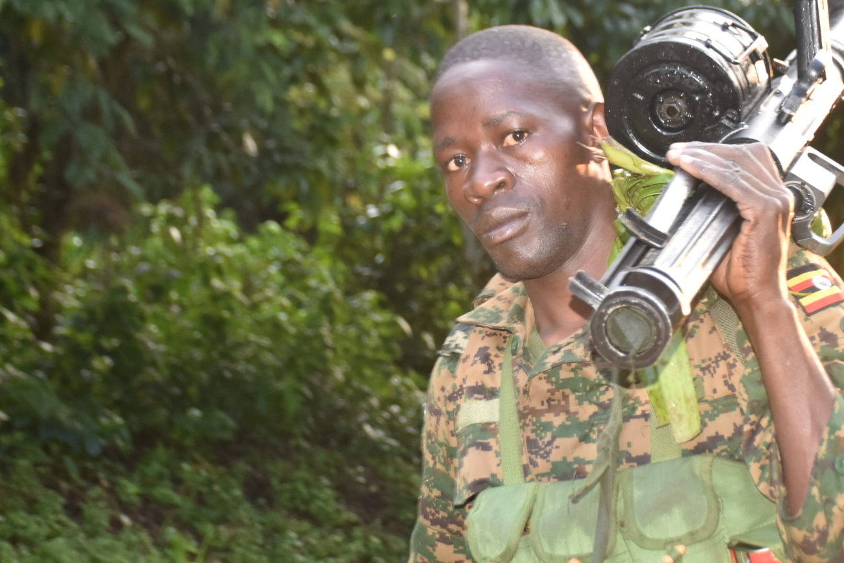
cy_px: 409
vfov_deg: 12.2
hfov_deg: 18.2
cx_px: 614
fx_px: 2626
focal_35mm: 112
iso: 640
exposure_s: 1/125
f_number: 4.5
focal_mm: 38
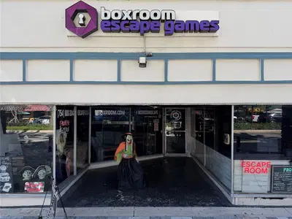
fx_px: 202
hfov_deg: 71.6
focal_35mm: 24
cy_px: 110
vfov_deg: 56.8
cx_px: 146
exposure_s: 1/689
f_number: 1.78
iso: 80
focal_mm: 6.76
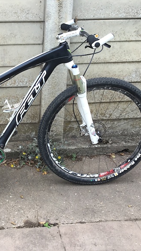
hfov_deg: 25.1
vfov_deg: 44.6
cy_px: 127
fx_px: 306
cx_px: 11
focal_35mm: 46
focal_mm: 3.3
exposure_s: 1/100
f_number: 2.4
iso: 32
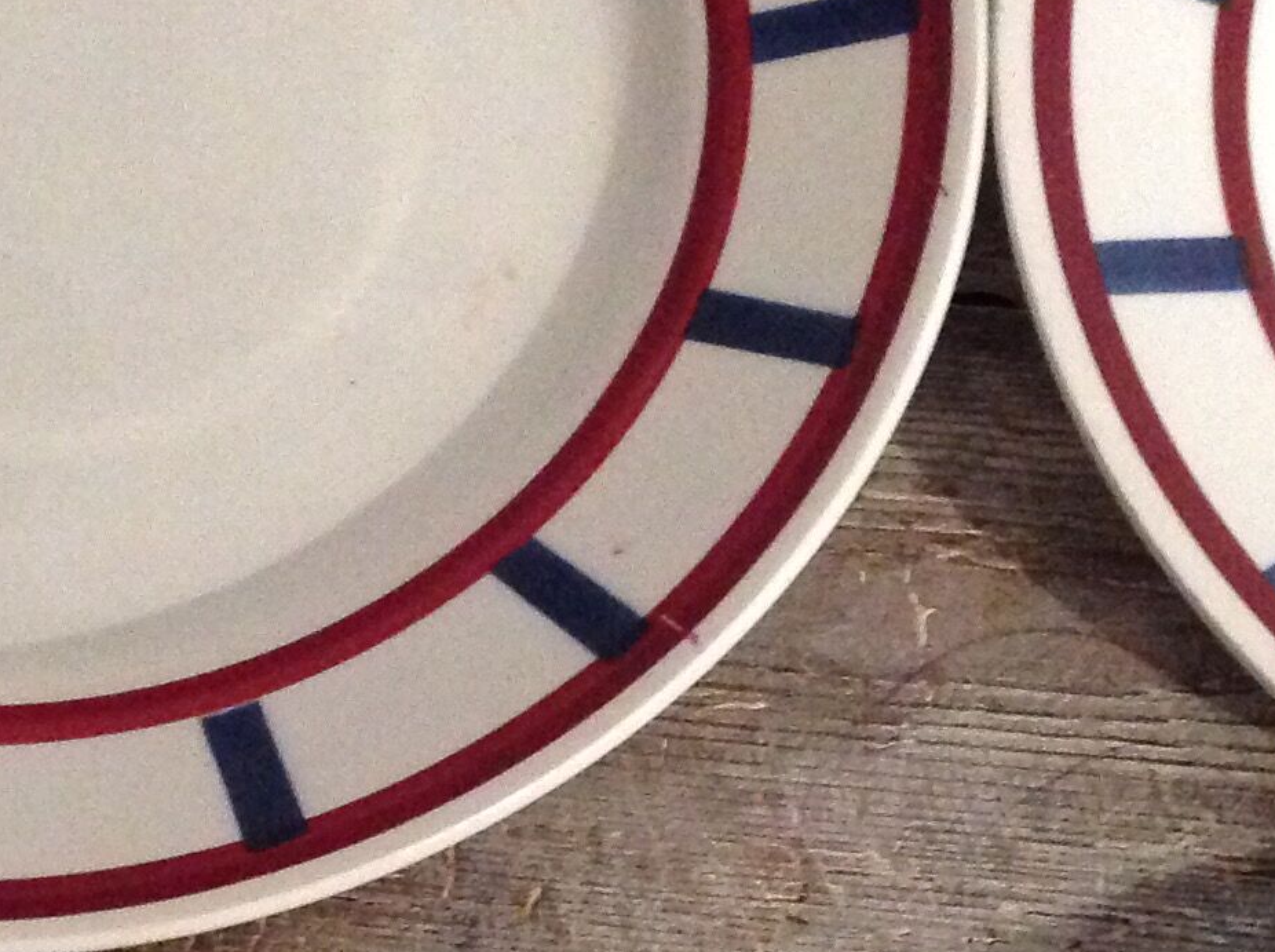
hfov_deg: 20.1
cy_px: 904
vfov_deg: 14.8
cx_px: 587
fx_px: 3603
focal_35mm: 98
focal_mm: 4.28
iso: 640
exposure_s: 1/15
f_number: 2.4
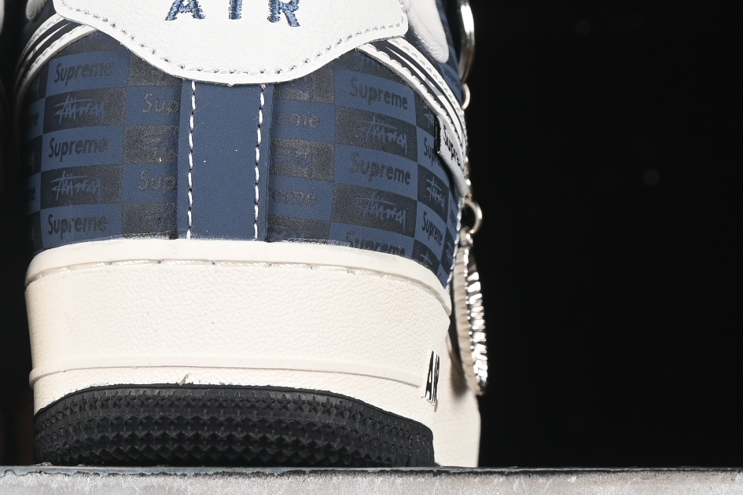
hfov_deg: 9.3
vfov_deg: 6.2
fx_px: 4561
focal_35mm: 221
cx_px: 13
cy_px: 13
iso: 160
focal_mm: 50
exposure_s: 1/80
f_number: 7.1
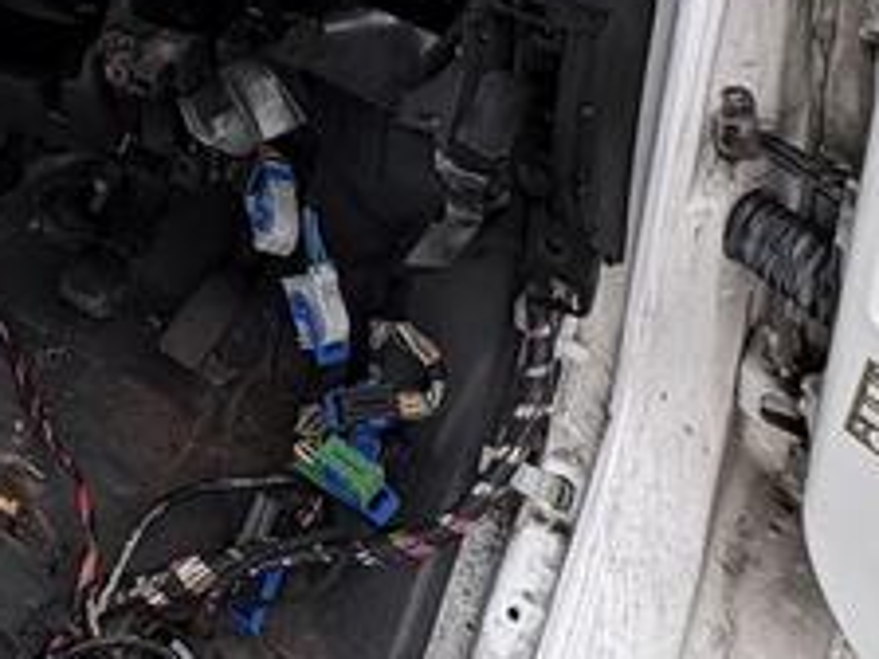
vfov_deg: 21.3
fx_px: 1422
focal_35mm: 56
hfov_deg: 29.9
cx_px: -145
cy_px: -369
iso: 125
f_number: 2.2
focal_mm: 2.22
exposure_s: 1/99
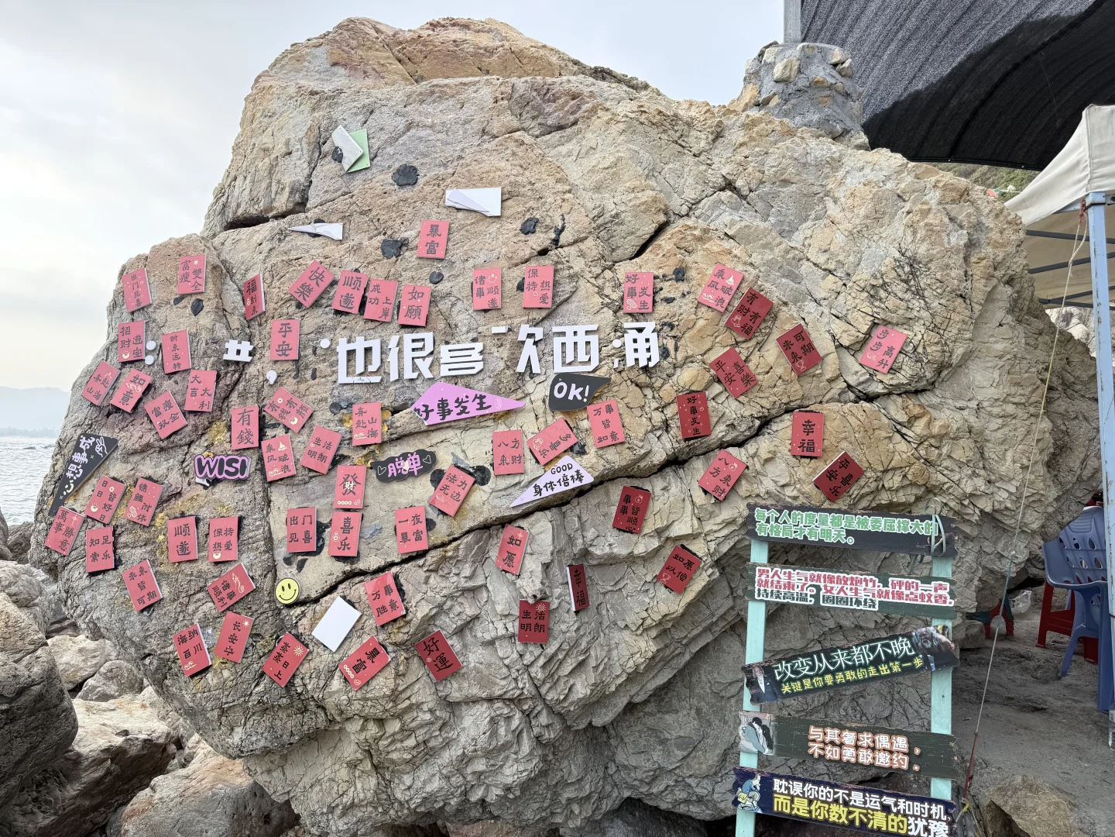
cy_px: 418
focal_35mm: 24
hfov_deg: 71.6
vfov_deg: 56.8
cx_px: 558
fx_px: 773
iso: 80
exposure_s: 1/478
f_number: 1.78
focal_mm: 6.76
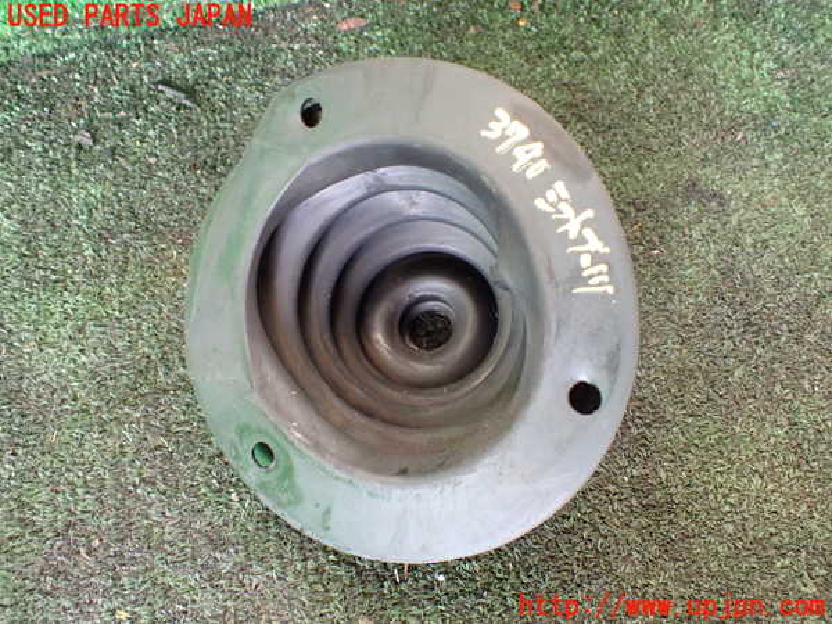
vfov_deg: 46.8
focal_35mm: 30
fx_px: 721
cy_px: 312
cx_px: 416
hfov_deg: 60.0
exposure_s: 1/50
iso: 800
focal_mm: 5.4
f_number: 2.3
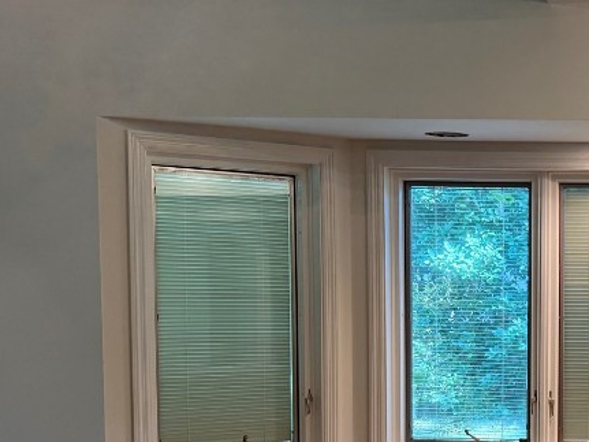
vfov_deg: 25.2
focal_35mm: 57
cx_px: 609
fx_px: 970
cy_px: 349
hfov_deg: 30.9
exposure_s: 1/120
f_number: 1.78
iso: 250
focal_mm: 6.76
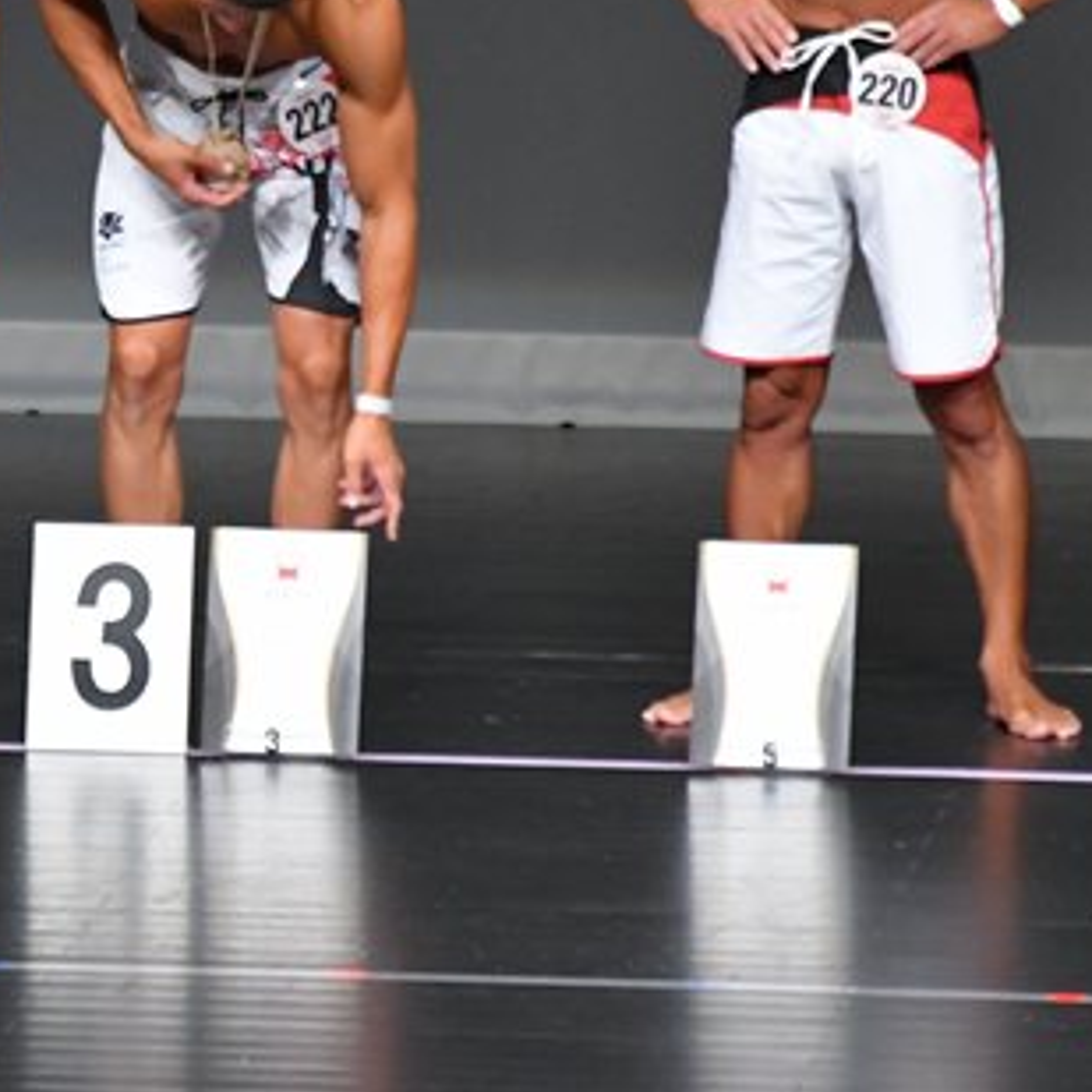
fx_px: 23984
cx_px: -147
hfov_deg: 2.6
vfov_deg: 2.6
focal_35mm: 672
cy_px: 209
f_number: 5.6
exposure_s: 1/400
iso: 5000
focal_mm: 210
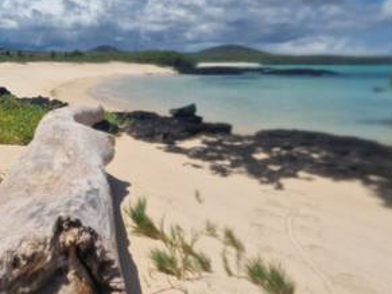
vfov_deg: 37.4
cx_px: 75
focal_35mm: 38
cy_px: 104
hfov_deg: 46.3
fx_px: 430
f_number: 1.8
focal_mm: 6.4
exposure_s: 1/3200
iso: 50
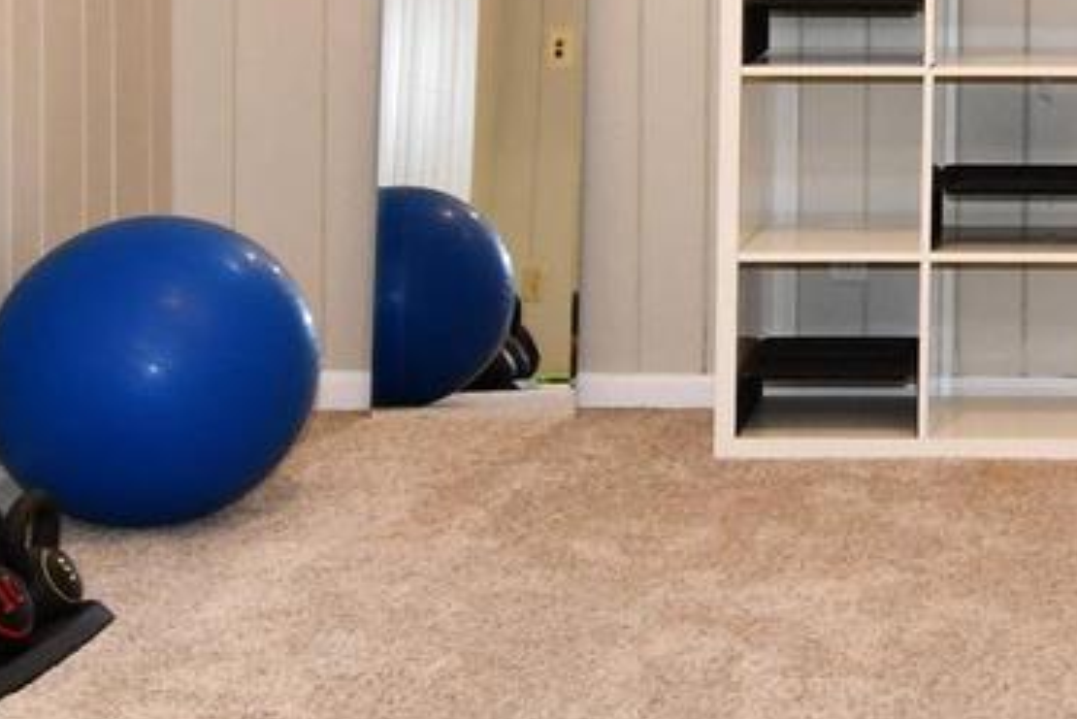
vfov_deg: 19.1
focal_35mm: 70
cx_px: 1103
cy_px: 47
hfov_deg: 27.1
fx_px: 2095
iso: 1100
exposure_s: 1/60
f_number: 4
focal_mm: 12
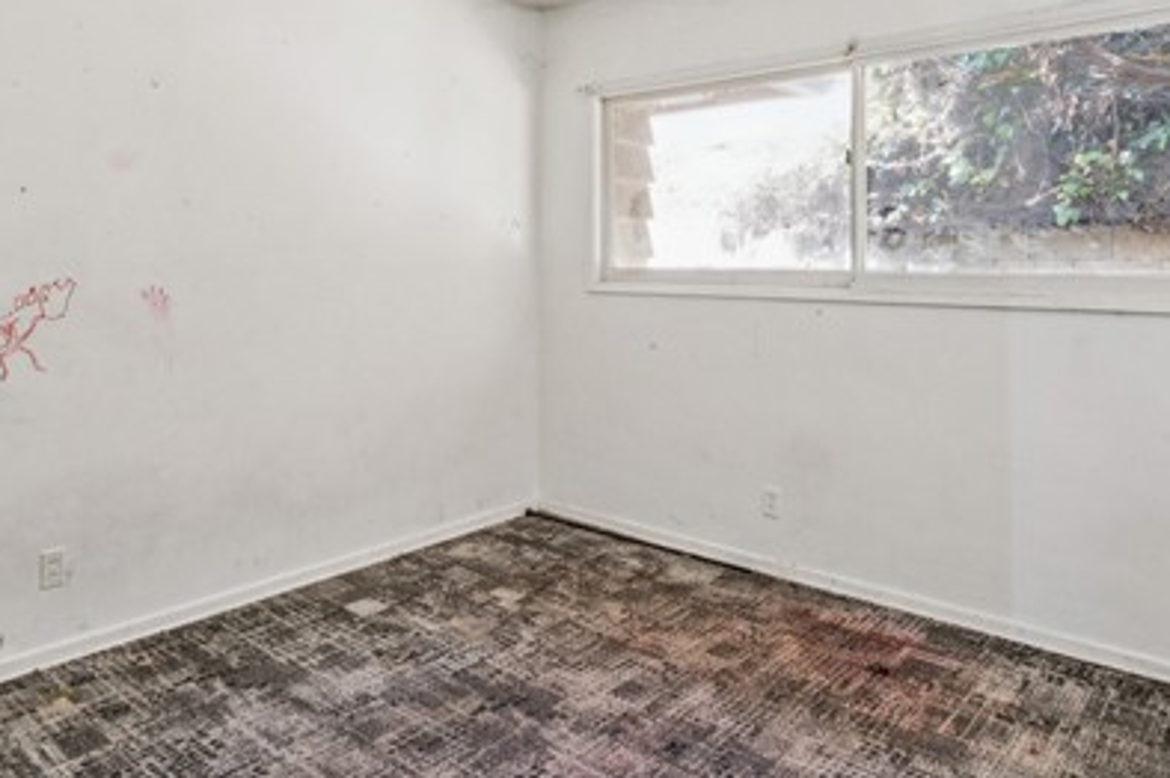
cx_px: 511
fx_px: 855
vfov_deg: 48.0
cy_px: 249
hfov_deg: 68.5
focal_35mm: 26
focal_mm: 16.2
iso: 100
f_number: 13
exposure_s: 1
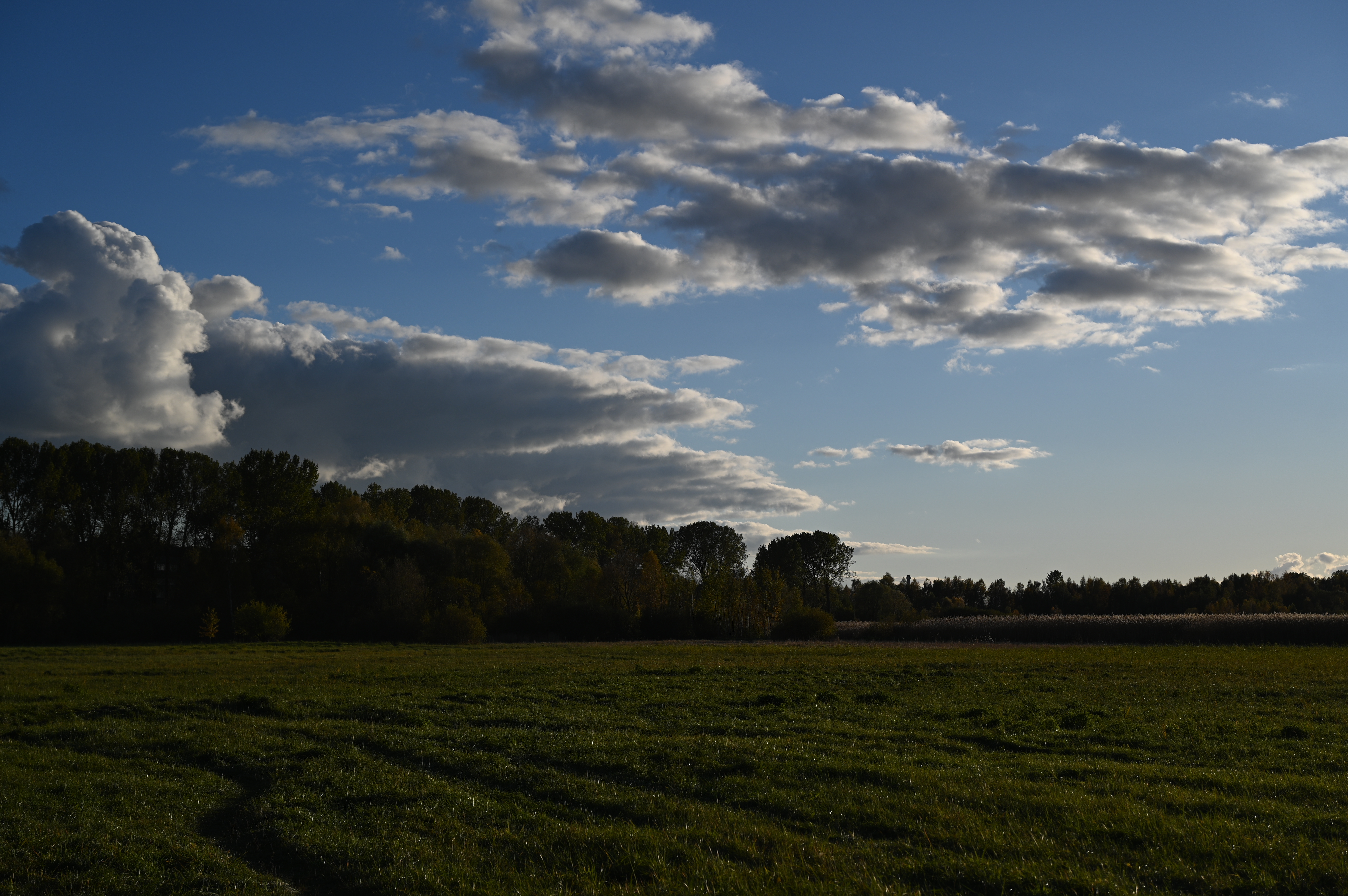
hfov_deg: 38.2
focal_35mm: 52
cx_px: 674
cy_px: 448
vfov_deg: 26.0
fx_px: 1946
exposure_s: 1/2500
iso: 100
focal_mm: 52
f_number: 4
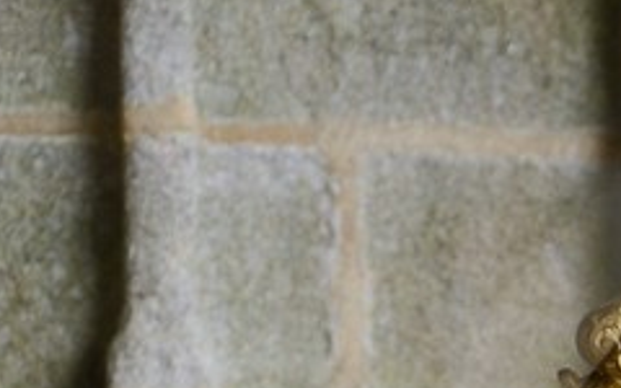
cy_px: 934
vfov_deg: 7.5
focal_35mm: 163
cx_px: 1366
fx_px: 2759
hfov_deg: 11.2
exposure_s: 1/250
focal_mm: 24
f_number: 2.8
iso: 400
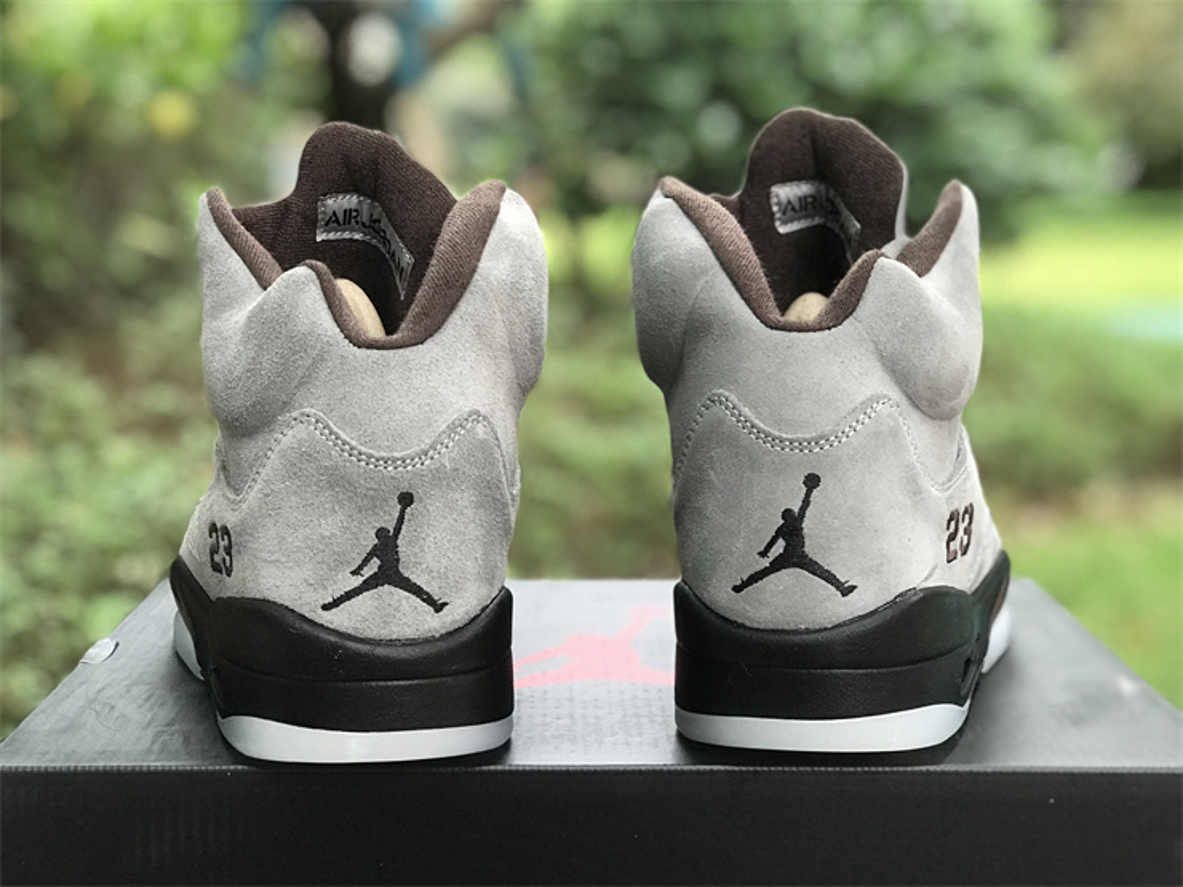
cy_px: 444
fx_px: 1948
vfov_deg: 25.7
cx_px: 592
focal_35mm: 57
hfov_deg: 33.8
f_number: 2.8
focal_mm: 6.6
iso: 160
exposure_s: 1/50
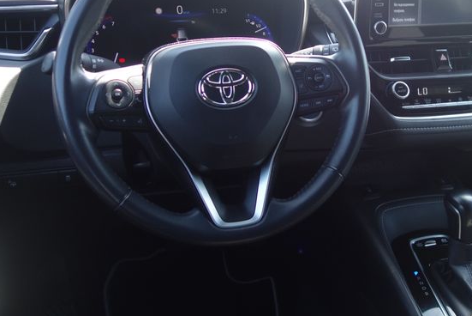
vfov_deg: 26.0
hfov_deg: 37.6
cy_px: 125
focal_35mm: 52
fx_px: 682
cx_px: 325
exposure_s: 1/200
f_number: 1.8
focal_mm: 10.4
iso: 125
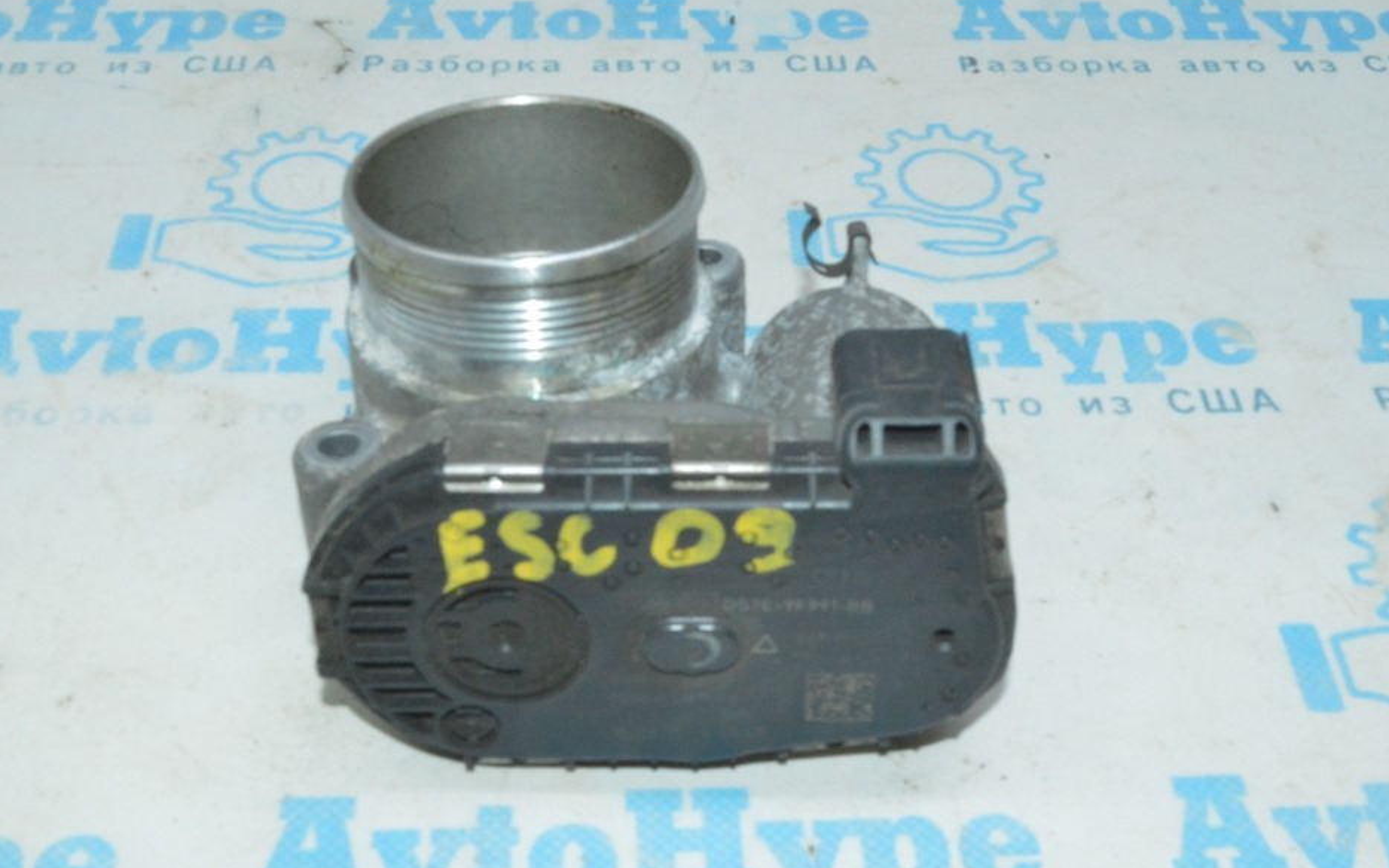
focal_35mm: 49
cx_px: 654
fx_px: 1838
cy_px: 441
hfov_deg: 41.4
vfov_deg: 26.6
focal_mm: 29
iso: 5000
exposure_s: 1/40
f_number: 29
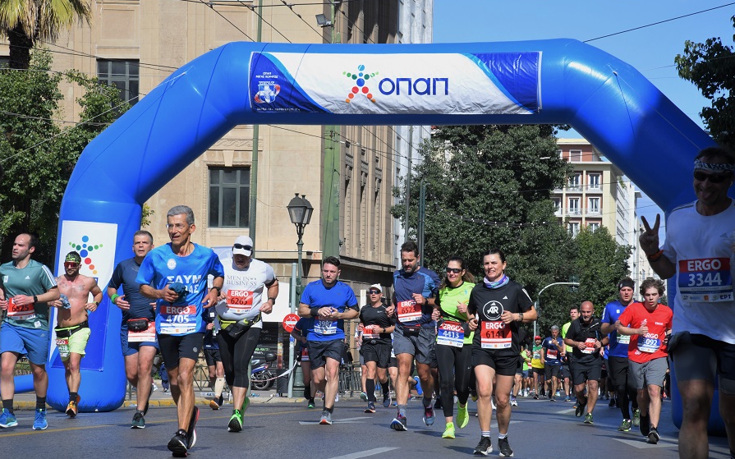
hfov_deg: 17.0
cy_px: 226
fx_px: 2463
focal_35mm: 123
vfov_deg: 10.6
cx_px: 367
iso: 1250
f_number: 22
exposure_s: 1/320
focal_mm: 120
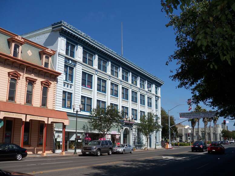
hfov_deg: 51.4
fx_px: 244
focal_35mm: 36
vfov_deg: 39.6
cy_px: 88
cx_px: 116
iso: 80
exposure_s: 1/1600
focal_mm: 6.2
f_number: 3.5
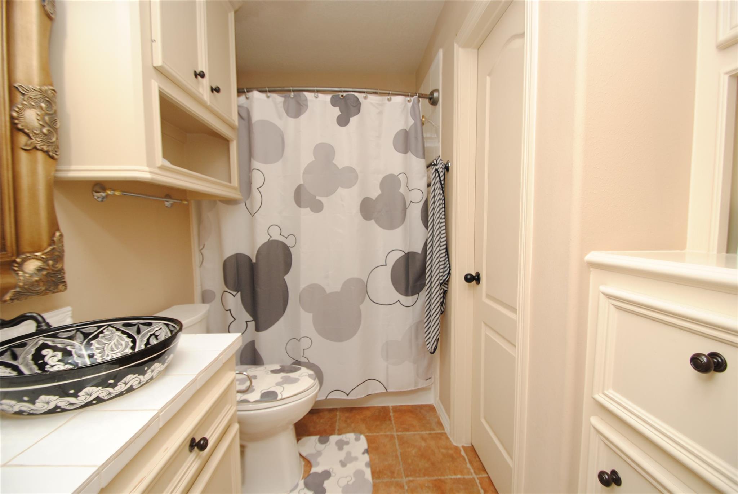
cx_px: 369
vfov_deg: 77.5
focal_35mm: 15
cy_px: 247
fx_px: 308
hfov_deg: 100.3
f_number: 4
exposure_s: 1/60
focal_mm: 10
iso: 200
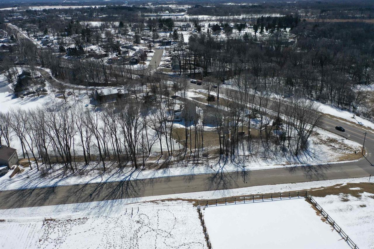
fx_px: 291
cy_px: 124
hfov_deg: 65.5
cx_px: 187
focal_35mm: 28
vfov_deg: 46.4
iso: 100
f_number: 3.2
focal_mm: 10.26
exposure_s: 1/3200
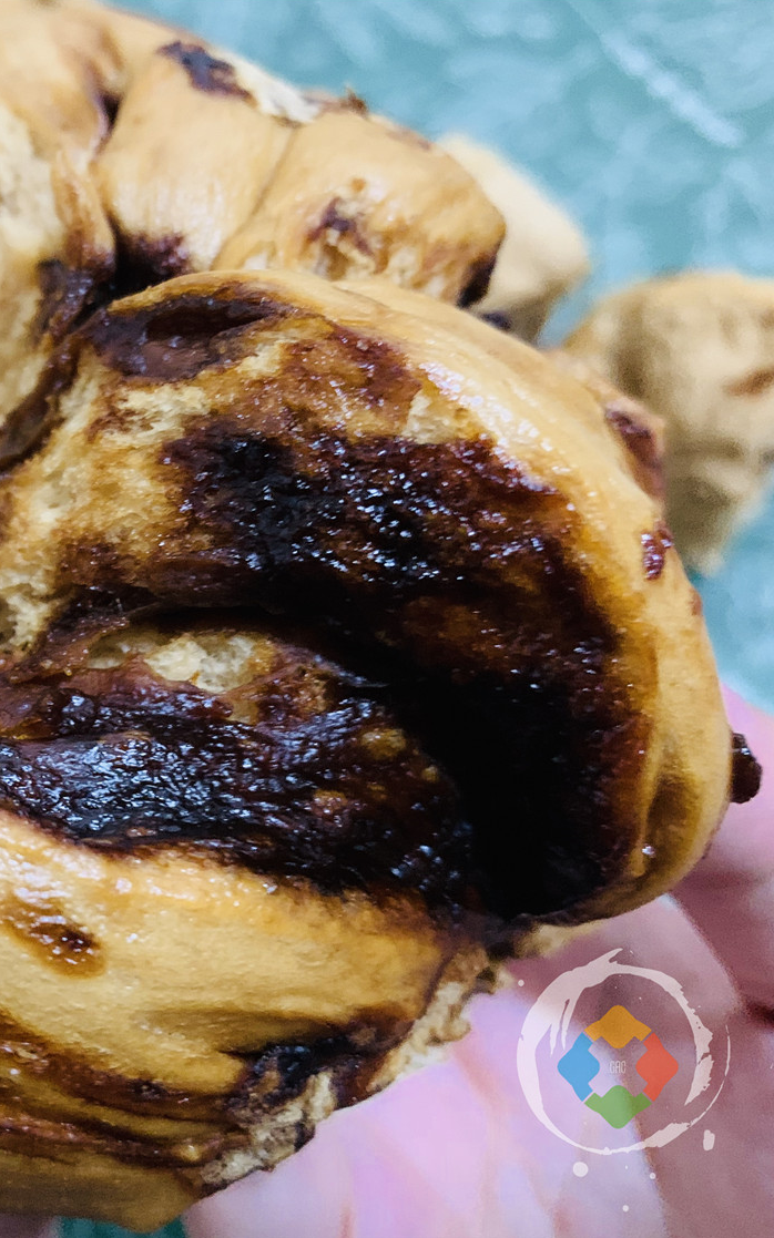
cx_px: 18
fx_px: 1249
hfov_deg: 32.0
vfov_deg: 52.8
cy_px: 618
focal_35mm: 37
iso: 400
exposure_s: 1/31
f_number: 1.8
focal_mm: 4.25
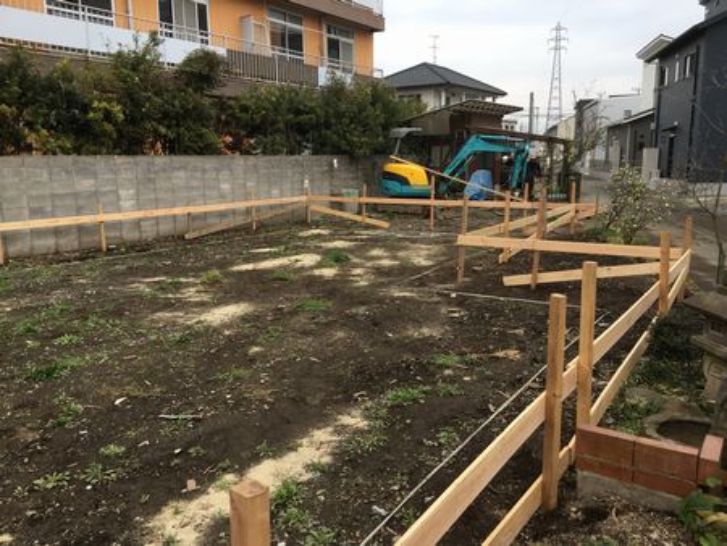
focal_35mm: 29
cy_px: 273
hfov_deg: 61.6
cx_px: 364
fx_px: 609
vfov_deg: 48.3
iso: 32
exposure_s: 1/120
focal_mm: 4.15
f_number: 2.2
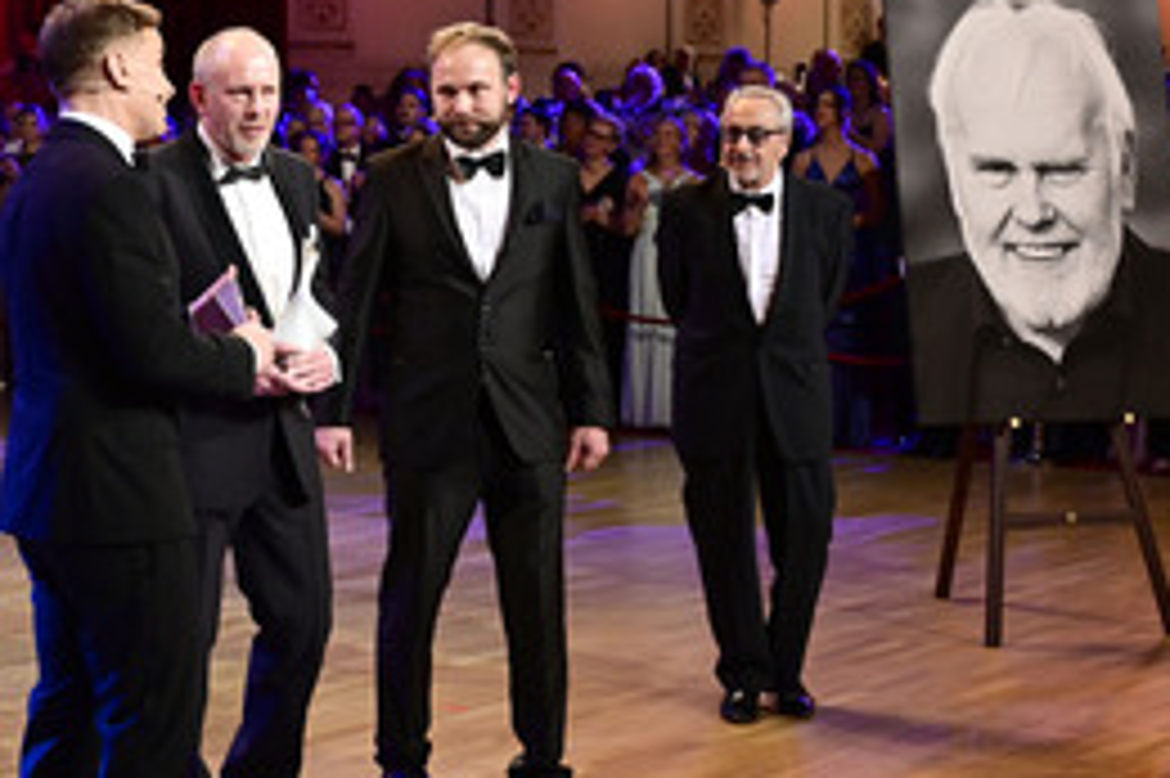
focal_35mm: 66
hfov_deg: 30.4
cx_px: 439
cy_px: 427
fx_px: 2144
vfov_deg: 20.6
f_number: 4
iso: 3200
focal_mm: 38
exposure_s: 1/160
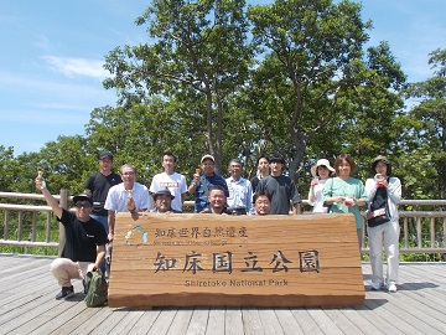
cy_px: 168
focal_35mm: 34
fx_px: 438
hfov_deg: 54.0
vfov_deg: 41.8
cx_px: 223
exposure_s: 1/640
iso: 80
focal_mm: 6
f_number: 3.6
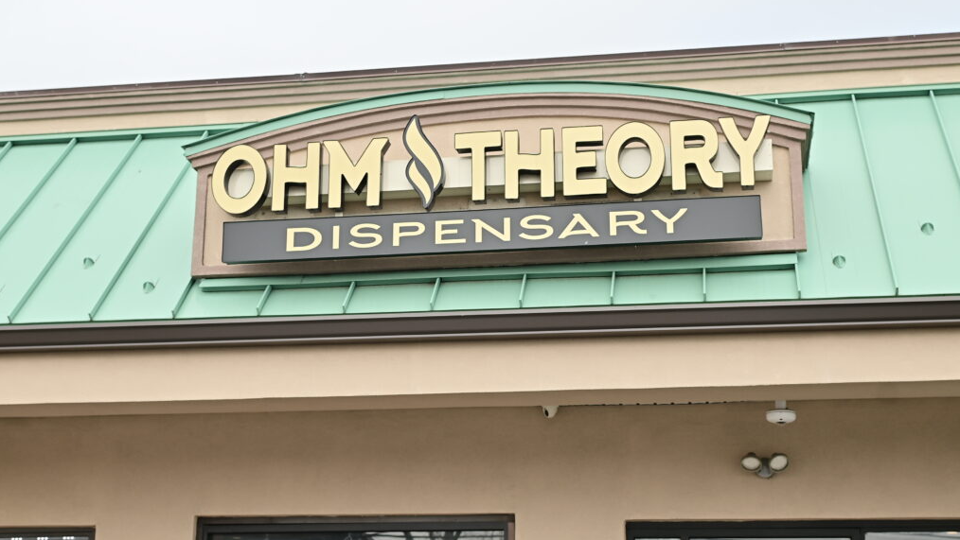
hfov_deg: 37.8
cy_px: 222
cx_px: 483
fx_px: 1400
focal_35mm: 55
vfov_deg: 21.8
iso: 100
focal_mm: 35
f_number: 4
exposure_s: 1/500
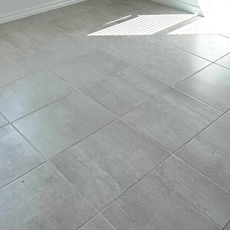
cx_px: 200
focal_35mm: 50
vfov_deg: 26.2
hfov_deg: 32.6
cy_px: -103
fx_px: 376
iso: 40
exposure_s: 1/295
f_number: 2.2
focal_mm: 2.22
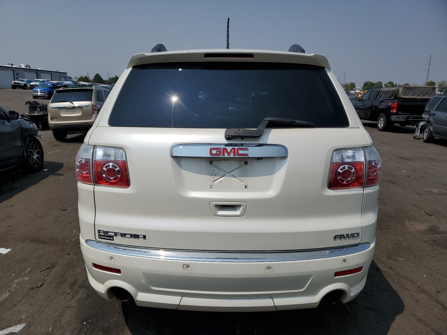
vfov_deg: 53.1
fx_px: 336
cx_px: 224
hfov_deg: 67.3
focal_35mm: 26
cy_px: 168
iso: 51
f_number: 1.5
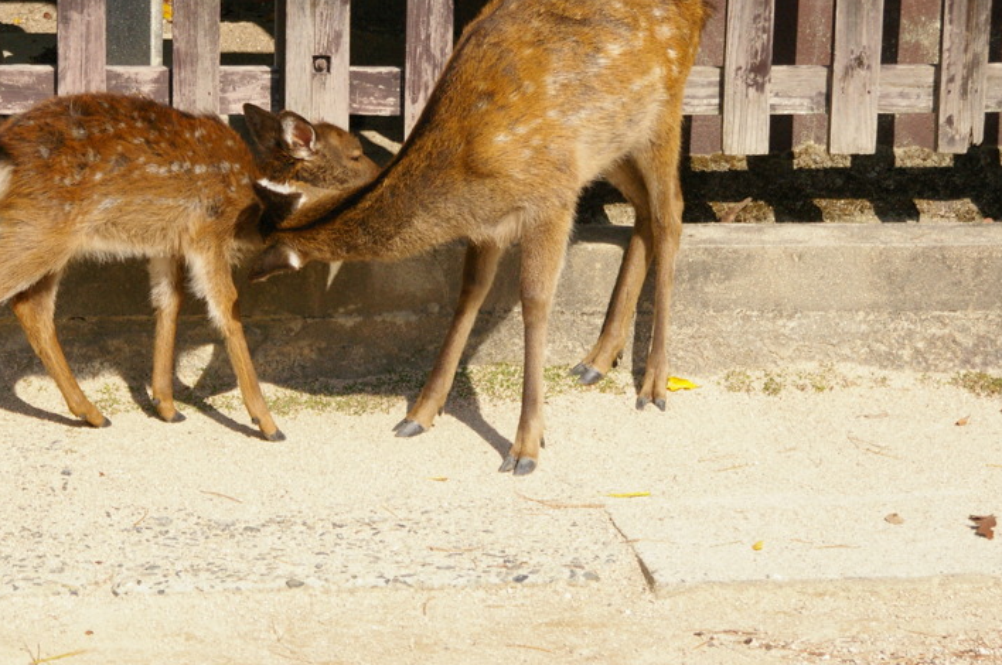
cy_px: 218
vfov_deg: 10.0
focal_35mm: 137
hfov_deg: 15.0
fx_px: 3800
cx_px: 393
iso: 800
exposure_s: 1/4000
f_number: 5.6
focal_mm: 63
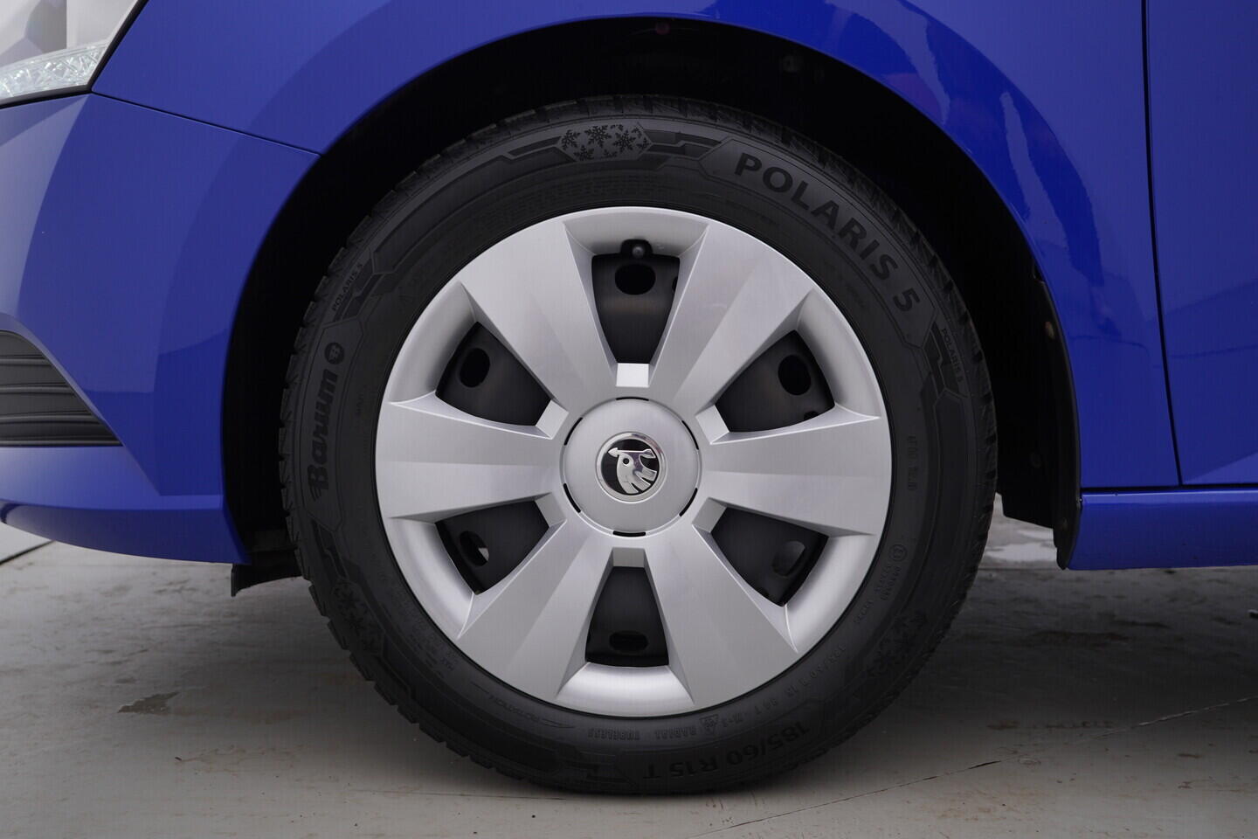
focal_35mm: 36
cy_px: 420
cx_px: 629
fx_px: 1258
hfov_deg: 53.1
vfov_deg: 36.9
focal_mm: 24
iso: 125
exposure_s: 1/80
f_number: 4
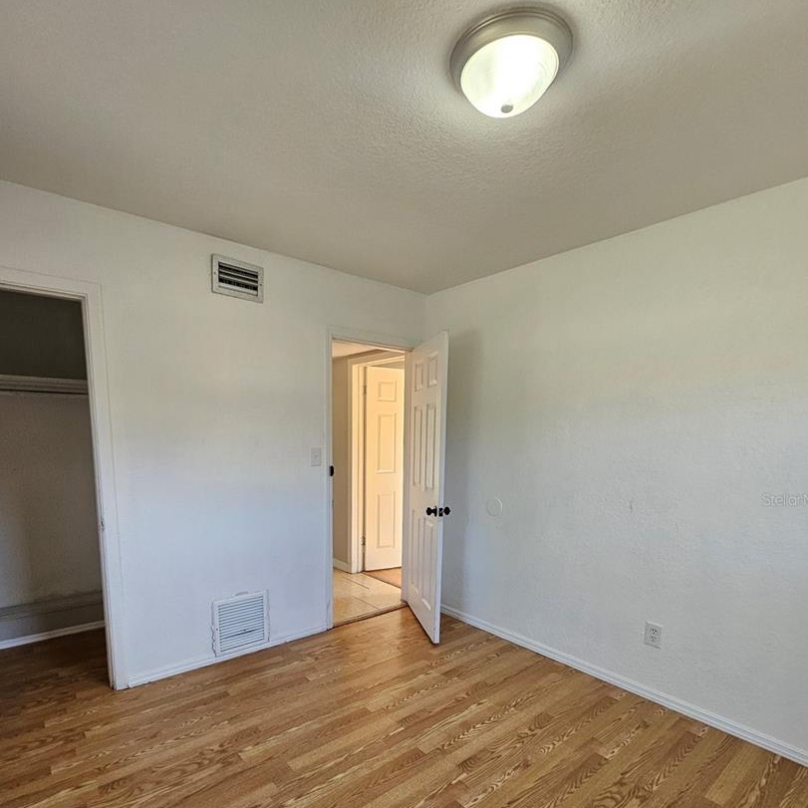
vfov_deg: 82.6
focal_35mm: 17
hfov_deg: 83.9
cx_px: 385
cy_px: 499
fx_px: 449
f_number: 2.2
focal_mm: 1.74
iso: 80
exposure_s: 1/60
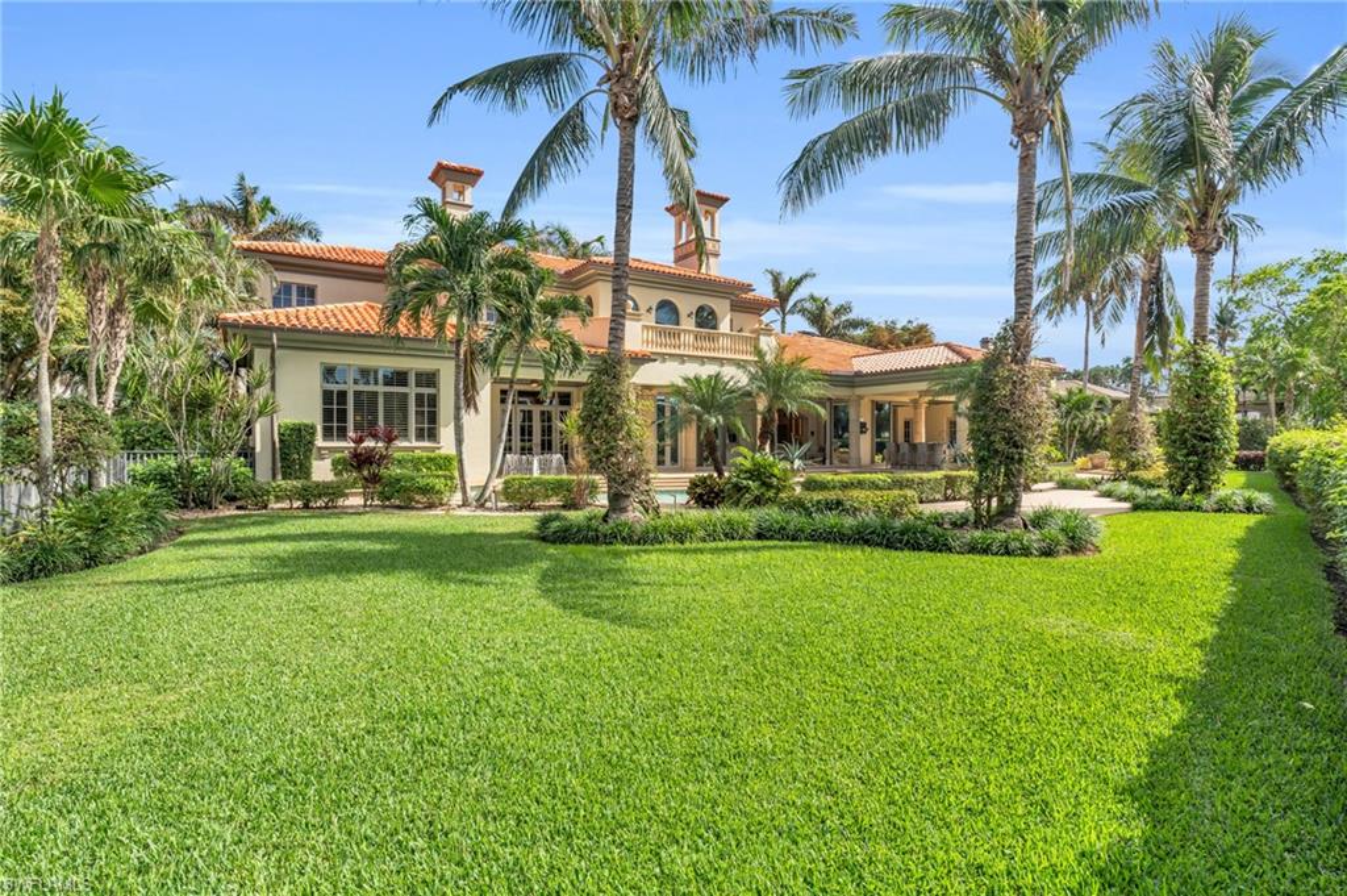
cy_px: 448
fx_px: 673
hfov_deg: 90.0
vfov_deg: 67.3
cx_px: 674
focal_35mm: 18
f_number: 9
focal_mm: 18
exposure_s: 1/320
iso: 200
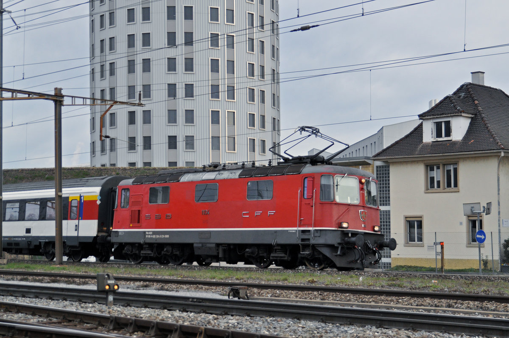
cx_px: 254
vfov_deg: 20.6
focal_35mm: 66
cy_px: 169
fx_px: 932
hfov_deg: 30.5
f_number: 2.8
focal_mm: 44
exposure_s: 1/800
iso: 560
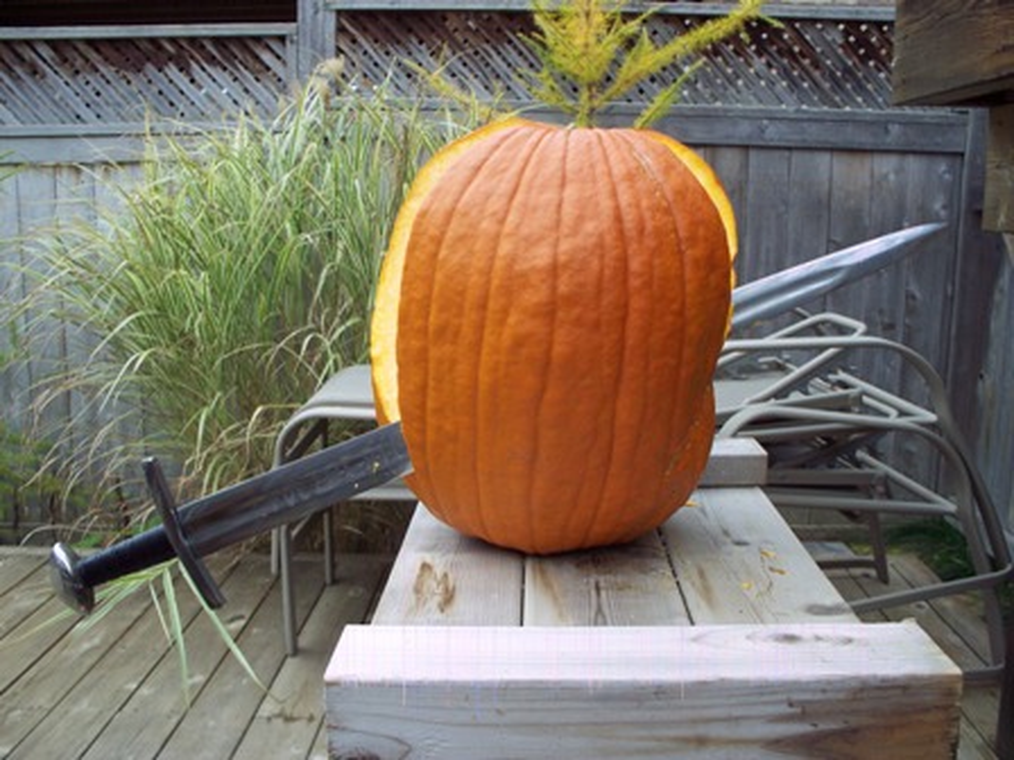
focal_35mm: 36
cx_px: 507
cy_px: 380
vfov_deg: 39.7
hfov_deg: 51.4
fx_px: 1055
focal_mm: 7.54
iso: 80
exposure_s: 1/100
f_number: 2.8
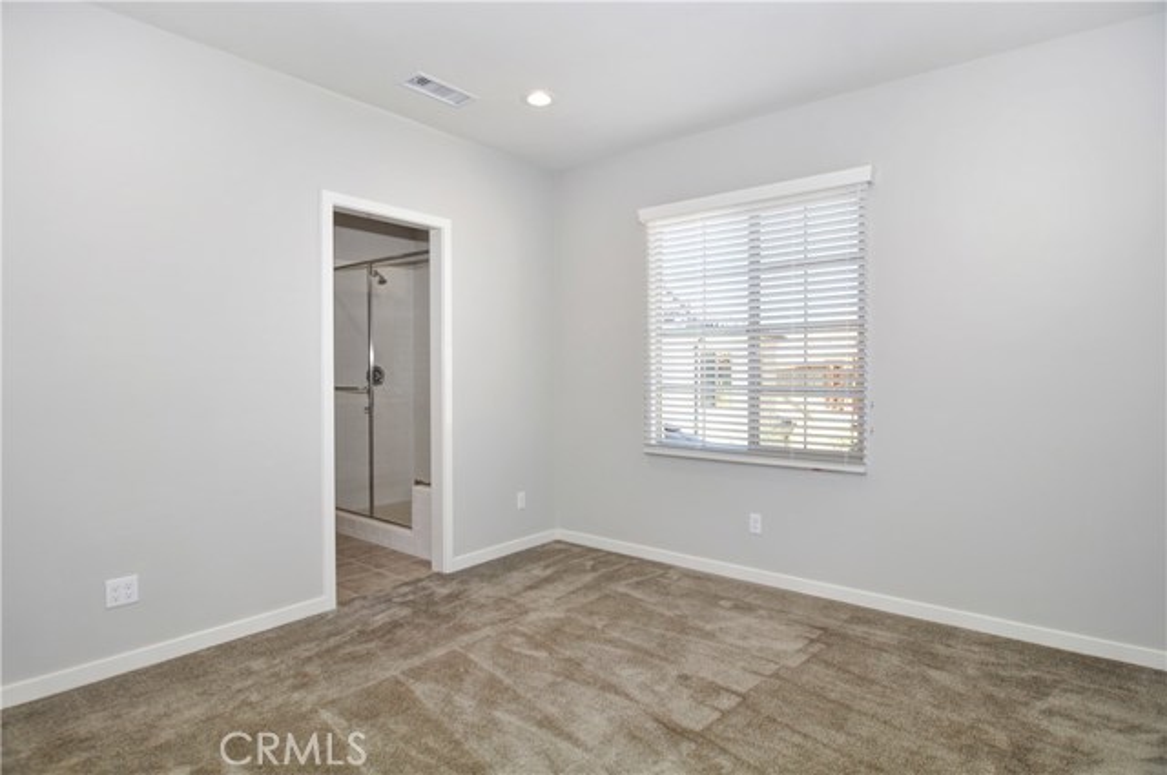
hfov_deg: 90.1
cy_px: 388
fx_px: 583
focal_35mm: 18
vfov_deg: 67.2
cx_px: 584
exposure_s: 1/60
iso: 400
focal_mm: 12
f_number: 7.1
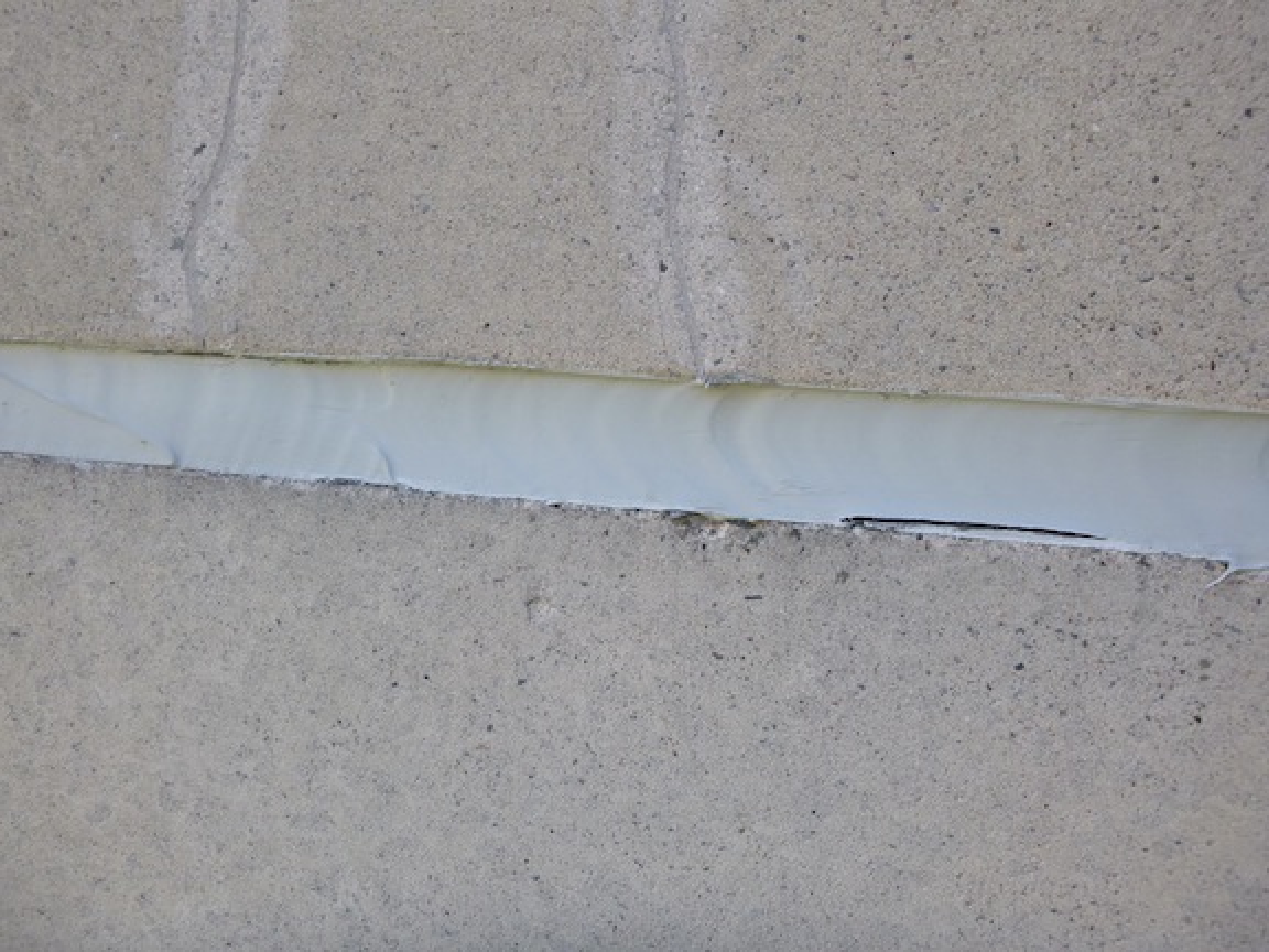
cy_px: 476
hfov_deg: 69.4
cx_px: 634
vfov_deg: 54.9
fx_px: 916
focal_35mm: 25
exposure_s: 1/60
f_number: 3.9
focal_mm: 4.5
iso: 100
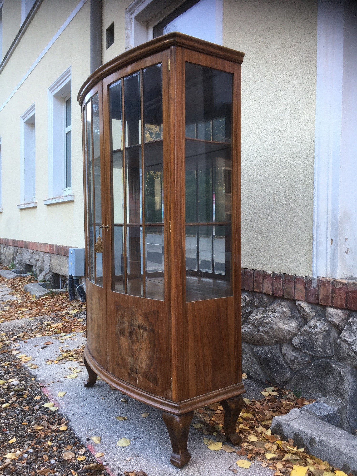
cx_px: 178
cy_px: 238
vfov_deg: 61.7
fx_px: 399
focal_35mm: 29
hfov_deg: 48.2
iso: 25
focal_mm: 4.15
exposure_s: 1/100
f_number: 2.2
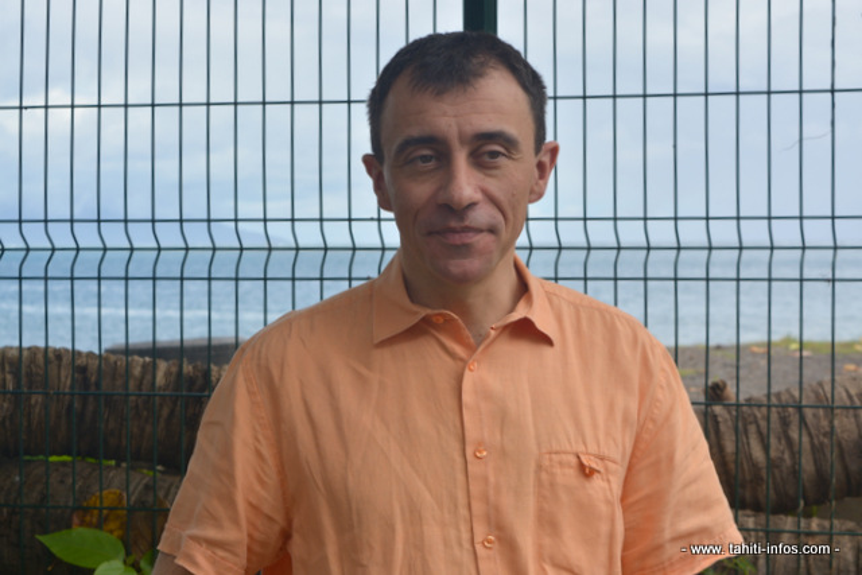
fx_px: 1976
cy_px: 288
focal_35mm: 82
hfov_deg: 24.6
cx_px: 431
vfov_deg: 16.6
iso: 110
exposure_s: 1/250
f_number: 8
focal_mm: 55
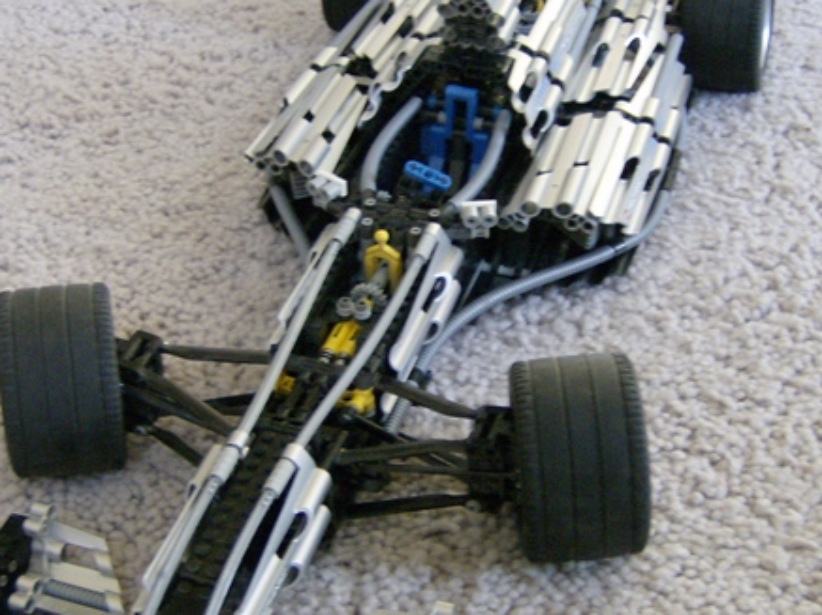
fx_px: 1376
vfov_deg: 25.2
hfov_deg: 33.3
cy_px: 320
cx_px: 429
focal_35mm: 58
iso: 200
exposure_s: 1/21
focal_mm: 6
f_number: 2.8
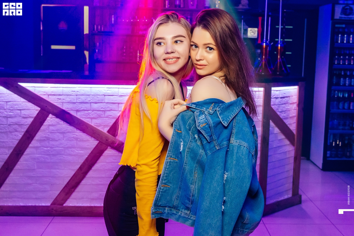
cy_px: 118
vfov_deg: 35.1
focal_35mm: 38
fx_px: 374
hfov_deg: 50.7
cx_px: 177
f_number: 5
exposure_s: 1/100
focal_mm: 38
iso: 3200
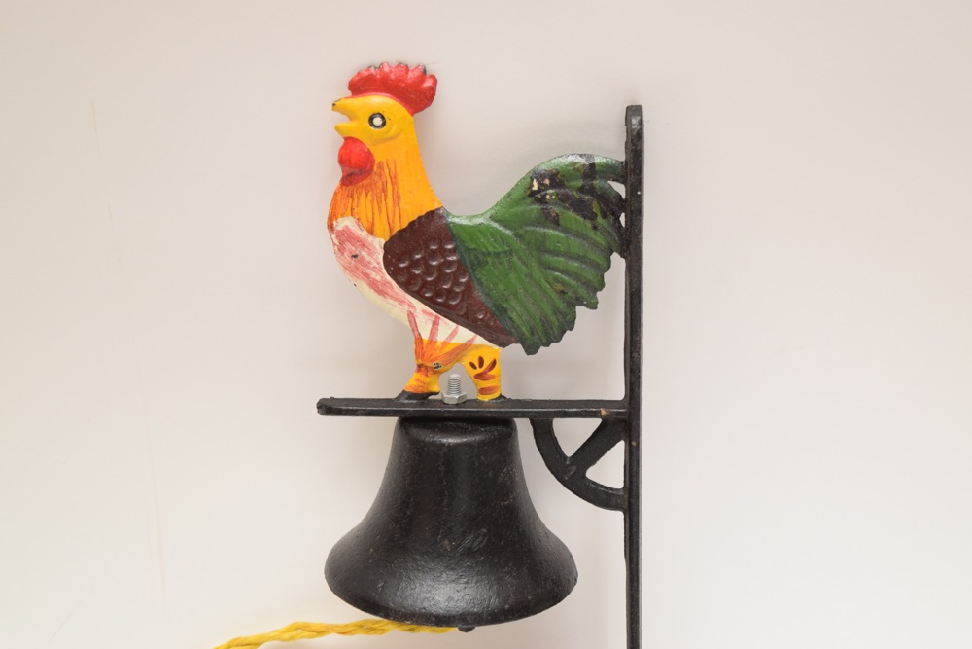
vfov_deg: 16.6
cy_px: 324
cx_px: 486
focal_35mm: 82
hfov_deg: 24.6
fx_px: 2228
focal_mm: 55
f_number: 5.6
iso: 1000
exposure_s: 1/60
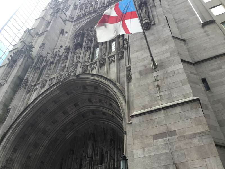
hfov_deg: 58.4
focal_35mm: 31
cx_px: 112
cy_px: 84
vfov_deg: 45.4
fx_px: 201
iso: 32
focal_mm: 3.3
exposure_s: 1/120
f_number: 2.4
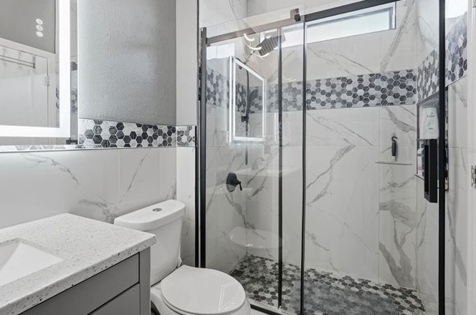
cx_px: 243
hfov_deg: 91.6
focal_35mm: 18
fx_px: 231
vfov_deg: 68.5
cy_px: 150
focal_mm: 16.5
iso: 400
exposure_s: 1/60
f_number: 9
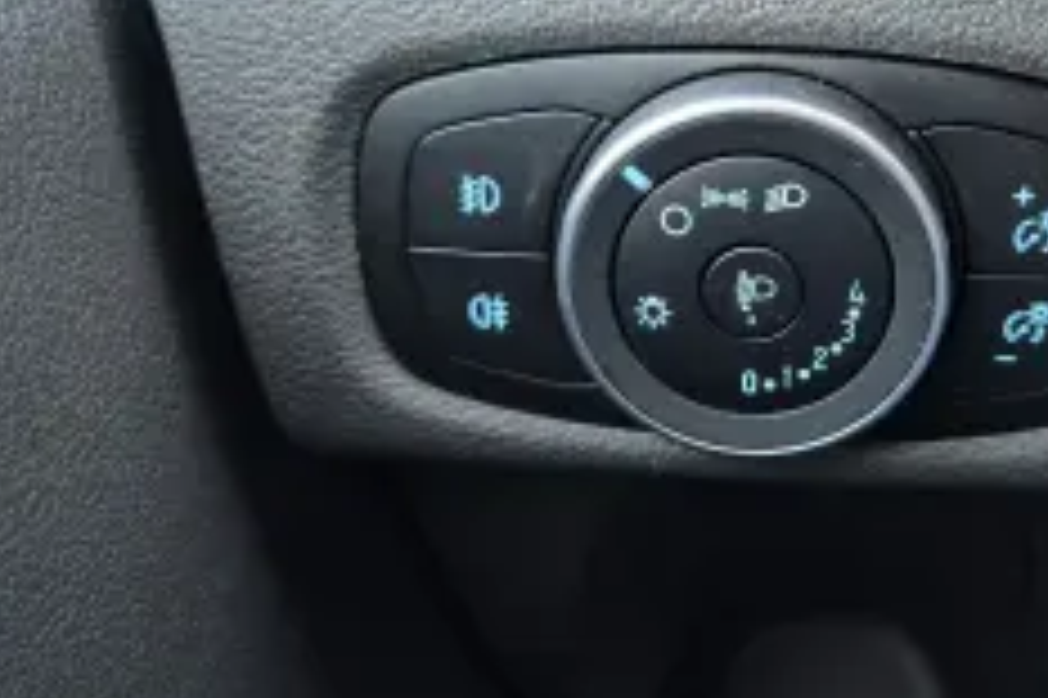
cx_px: 738
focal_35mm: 37
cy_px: 257
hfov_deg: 50.5
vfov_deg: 35.7
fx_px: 1076
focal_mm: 5.4
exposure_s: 1/33
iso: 1600
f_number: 1.8
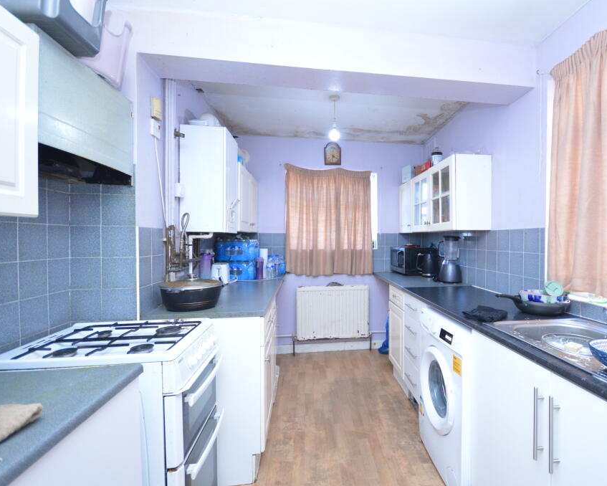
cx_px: 363
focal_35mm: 17
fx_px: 305
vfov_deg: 77.0
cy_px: 243
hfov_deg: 88.5
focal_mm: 10
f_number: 4
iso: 1800
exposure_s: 1/60
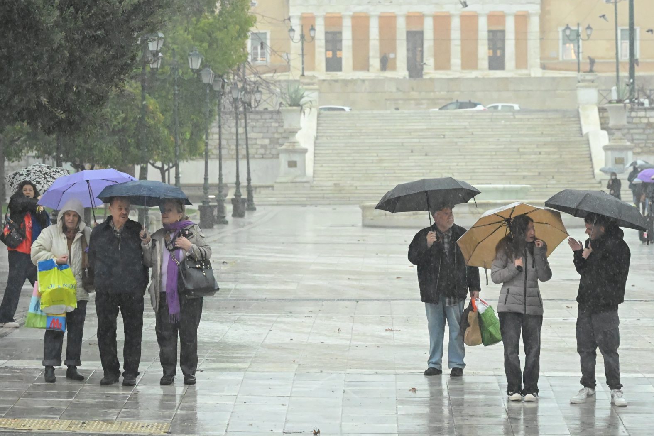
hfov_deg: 14.3
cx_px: 352
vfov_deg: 9.6
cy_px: 208
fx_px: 2598
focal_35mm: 143
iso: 25600
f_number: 6.3
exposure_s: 1/640
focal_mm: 110
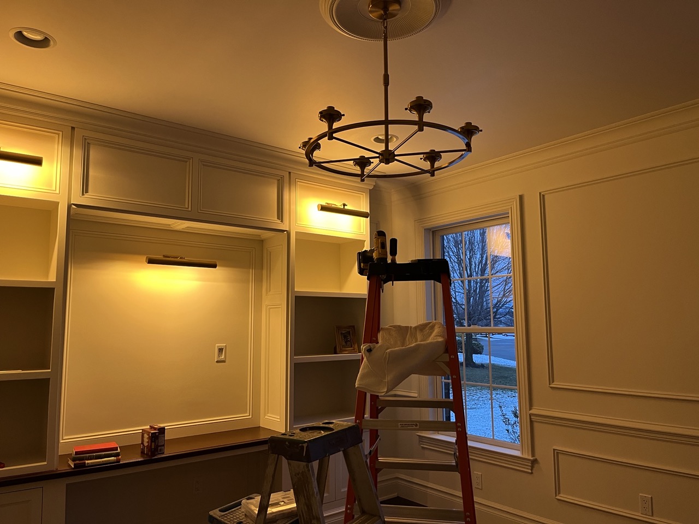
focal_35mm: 26
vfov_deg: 53.1
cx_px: 350
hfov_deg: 67.3
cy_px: 262
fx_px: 525
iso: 160
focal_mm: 5.1
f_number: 1.6
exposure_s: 1/60
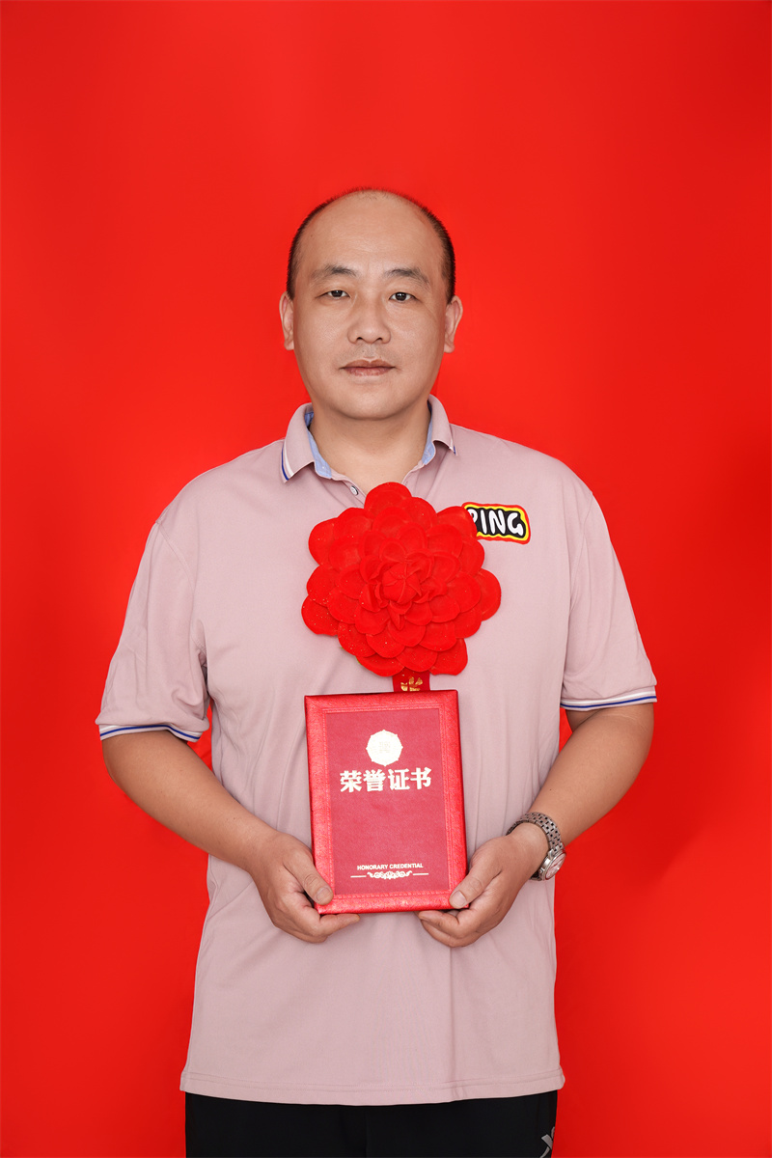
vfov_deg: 22.9
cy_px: 579
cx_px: 386
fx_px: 2863
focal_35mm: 89
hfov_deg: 15.4
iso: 100
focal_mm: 89
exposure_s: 1/160
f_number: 11
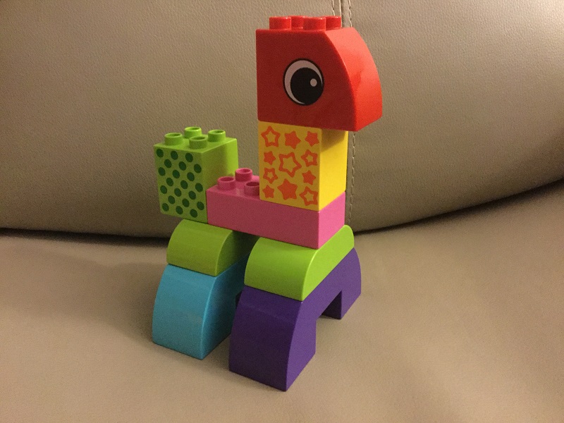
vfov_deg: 45.4
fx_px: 505
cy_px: 212
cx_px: 282
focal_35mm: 31
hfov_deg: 58.4
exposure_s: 1/15
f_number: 2.4
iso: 800
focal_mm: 3.3
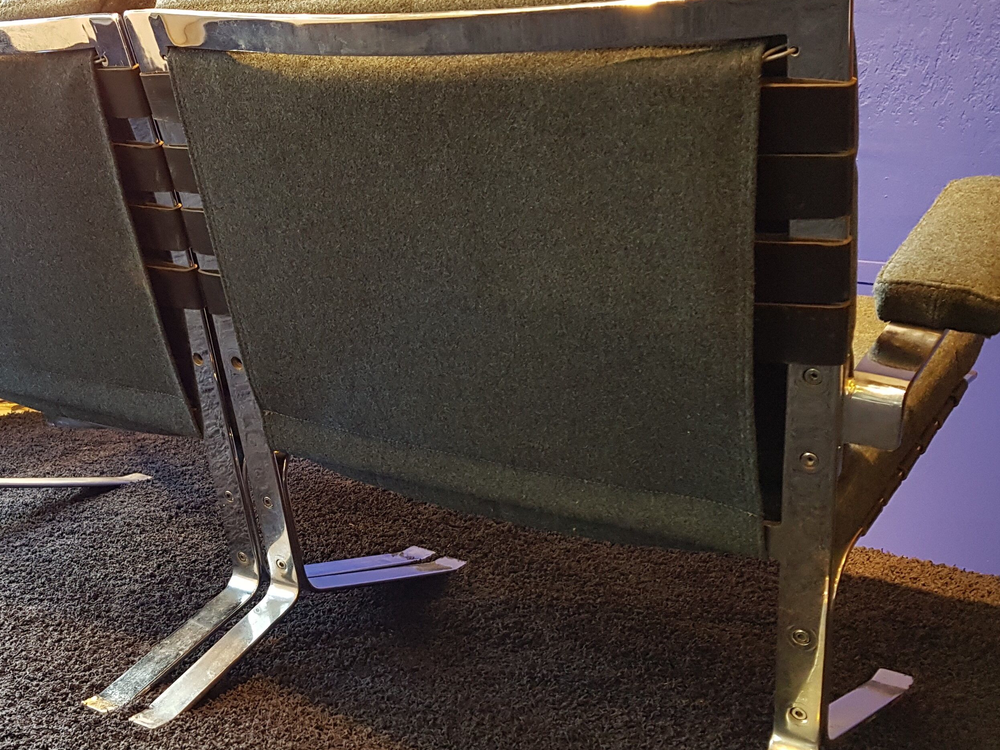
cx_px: 364
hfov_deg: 47.4
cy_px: 431
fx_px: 1126
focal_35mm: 39
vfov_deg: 36.7
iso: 160
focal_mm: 4.2
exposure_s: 1/33
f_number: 1.7
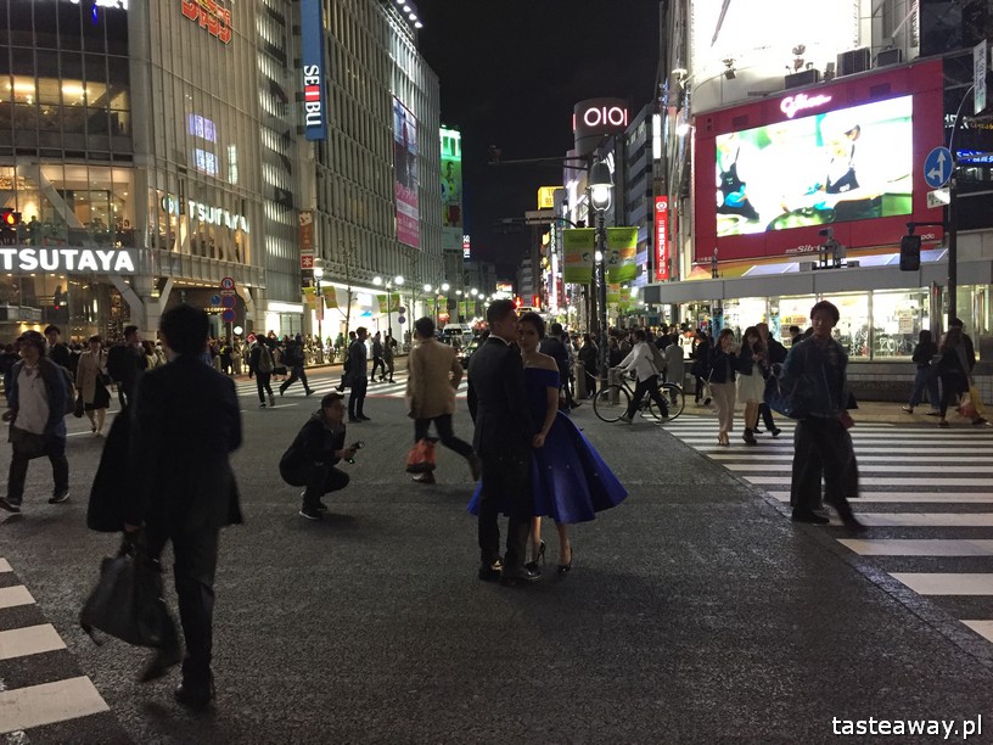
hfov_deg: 61.7
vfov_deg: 48.2
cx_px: 496
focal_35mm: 29
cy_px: 372
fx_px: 832
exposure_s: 1/30
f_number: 2.2
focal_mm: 4.15
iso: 200
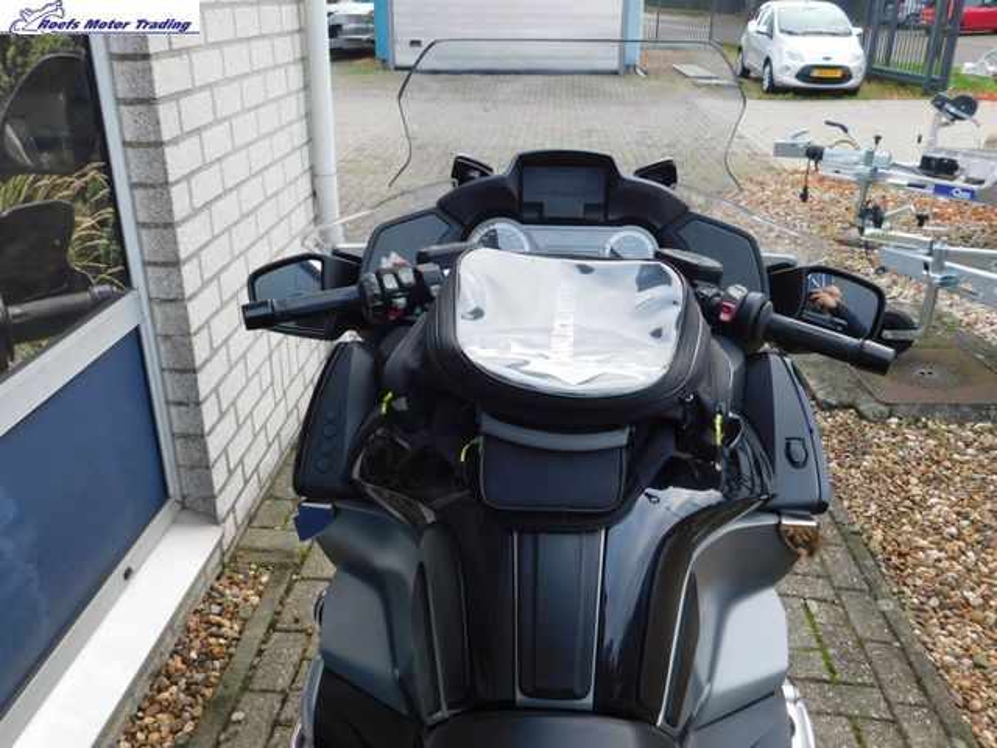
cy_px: 374
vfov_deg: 46.8
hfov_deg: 60.0
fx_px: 864
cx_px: 498
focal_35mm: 30
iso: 125
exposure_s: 1/80
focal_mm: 5.3
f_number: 3.2
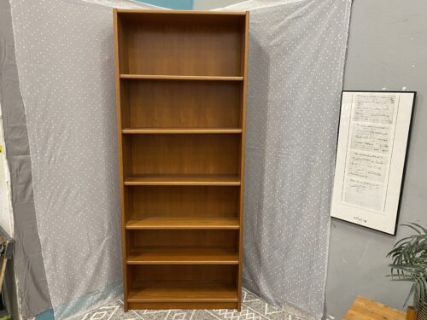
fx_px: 321
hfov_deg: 67.3
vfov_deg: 53.1
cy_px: 160
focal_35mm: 26
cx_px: 214
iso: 500
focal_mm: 4.25
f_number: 1.8
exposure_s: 1/60
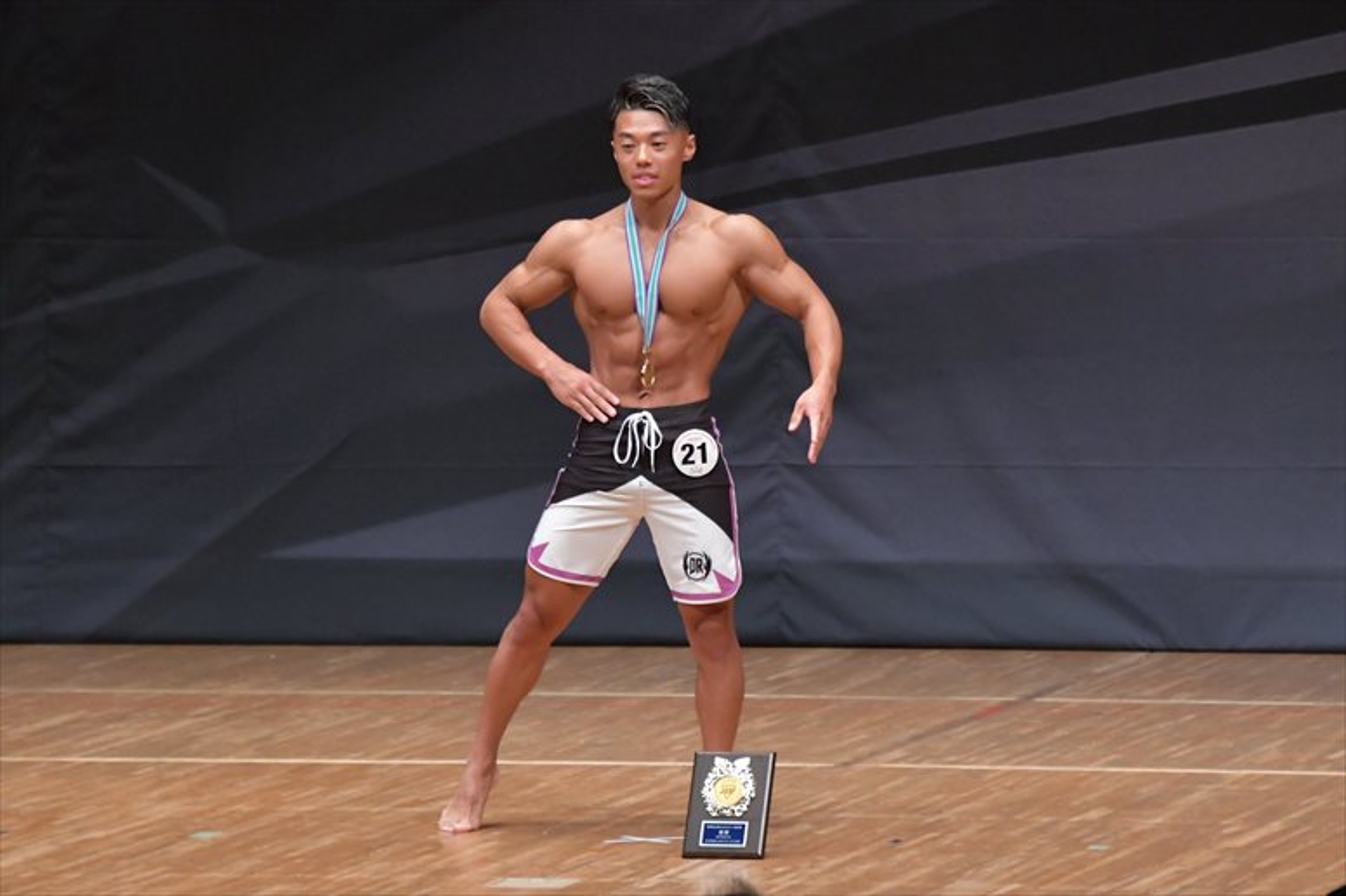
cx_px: 673
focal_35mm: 300
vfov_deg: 4.6
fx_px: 11211
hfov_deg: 6.9
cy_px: 448
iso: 6400
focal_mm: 200
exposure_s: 1/400
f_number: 5.6
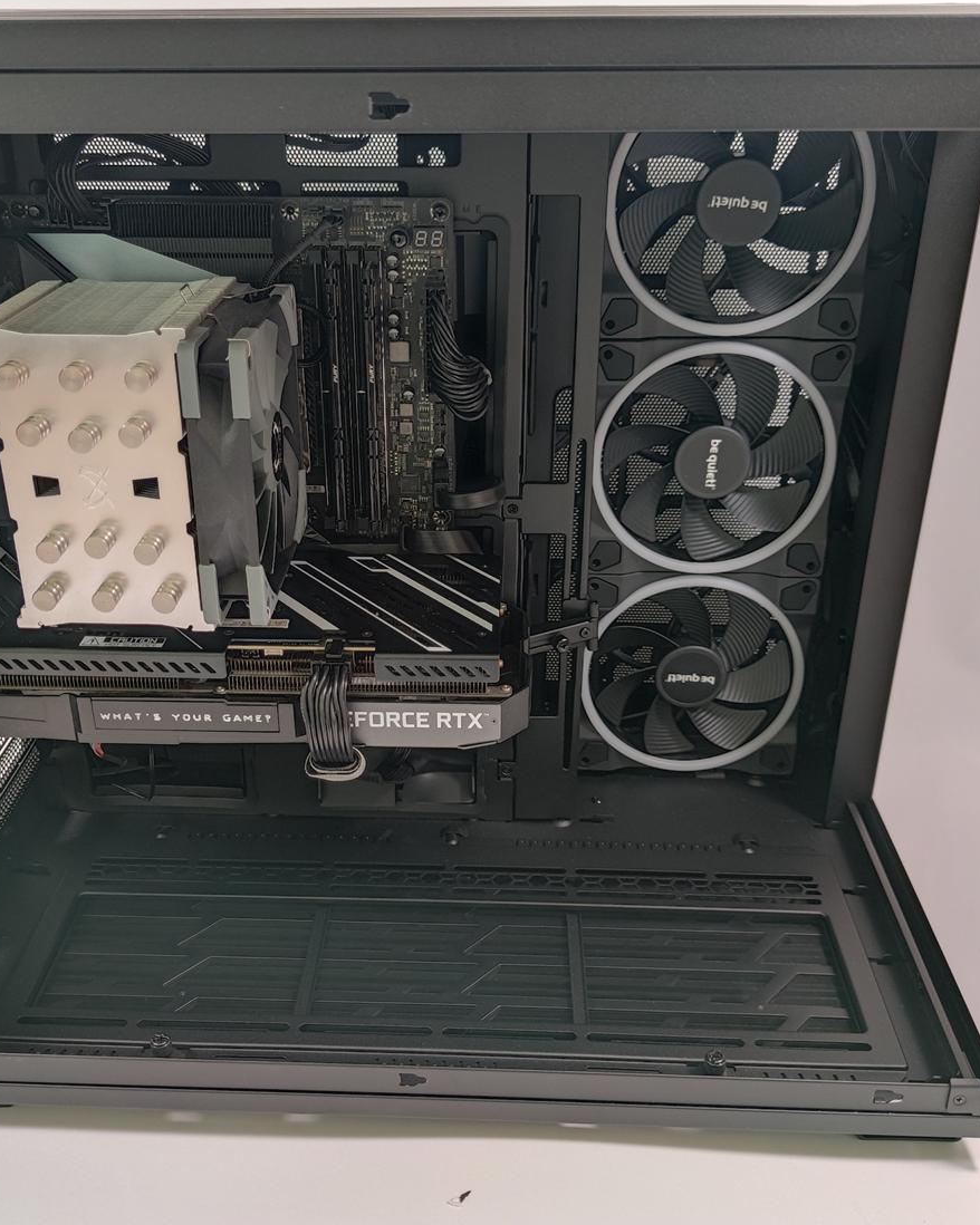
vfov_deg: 55.7
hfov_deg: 45.8
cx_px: 464
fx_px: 1160
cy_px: 612
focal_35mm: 32
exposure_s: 1/33
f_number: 1.85
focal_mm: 6.78
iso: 413
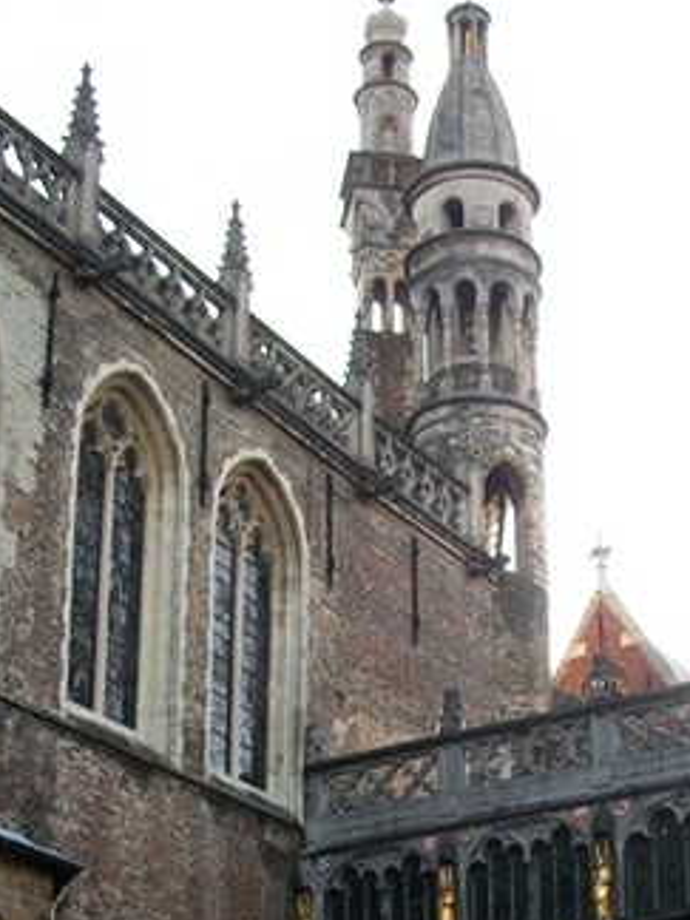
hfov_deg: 19.7
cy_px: 784
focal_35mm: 74
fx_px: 1967
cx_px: 559
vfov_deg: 25.7
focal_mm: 7.1
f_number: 3.2
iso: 80
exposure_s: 1/320
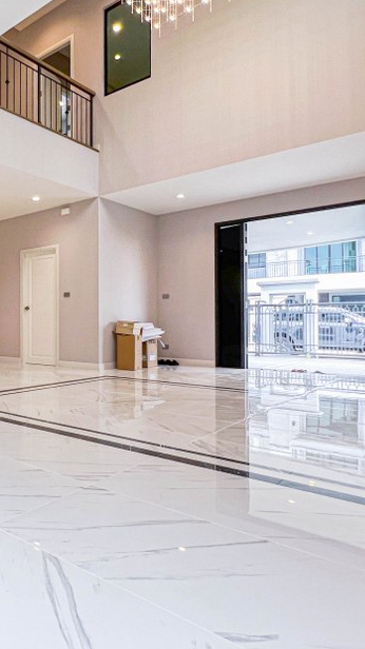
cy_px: 255
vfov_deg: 77.7
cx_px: 16
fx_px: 396
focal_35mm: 23
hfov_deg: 43.7
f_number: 1.8
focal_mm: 1.57
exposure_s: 1/100
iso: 160
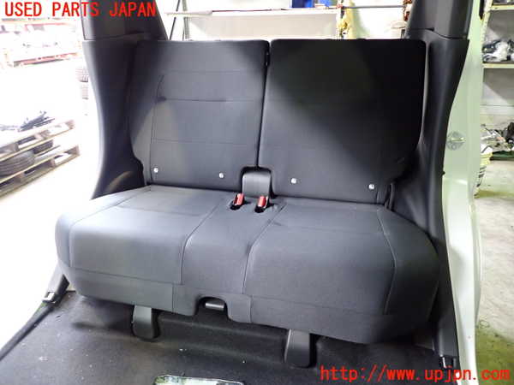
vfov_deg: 54.9
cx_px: 257
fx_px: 371
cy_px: 192
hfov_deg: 69.4
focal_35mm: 25
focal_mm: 4.5
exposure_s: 1/30
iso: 500
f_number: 2
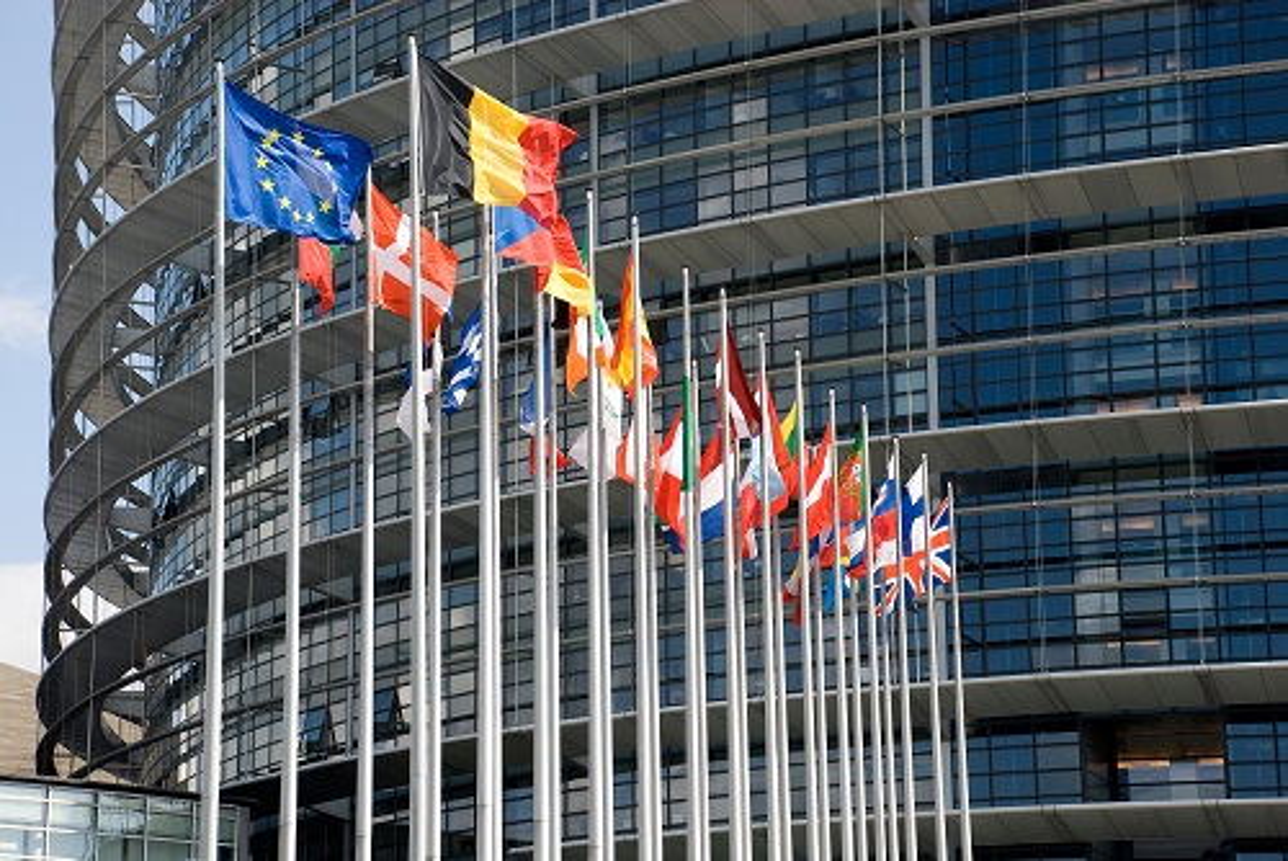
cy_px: 430
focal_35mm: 105
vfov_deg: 13.1
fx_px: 3759
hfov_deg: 19.4
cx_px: 644
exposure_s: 1/400
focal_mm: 70
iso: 200
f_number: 8
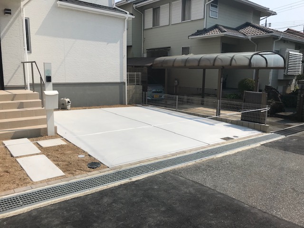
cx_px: 152
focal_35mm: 28
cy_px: 114
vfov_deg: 49.7
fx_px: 246
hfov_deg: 63.4
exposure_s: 1/5051
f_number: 1.8
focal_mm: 3.99
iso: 20
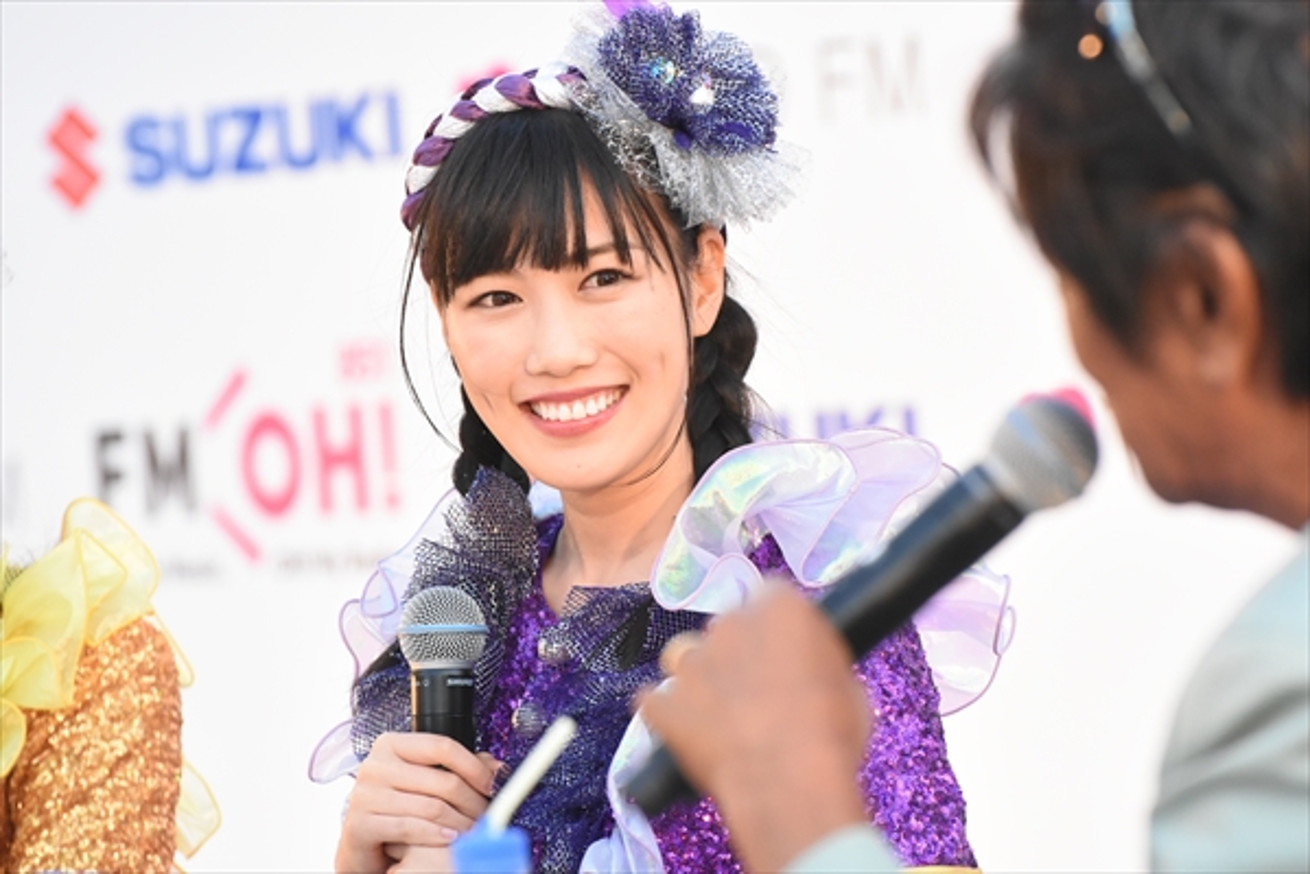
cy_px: 437
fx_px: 9829
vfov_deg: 5.1
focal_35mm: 270
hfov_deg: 7.6
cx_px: 655
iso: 3200
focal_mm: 180
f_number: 5.6
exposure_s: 1/800
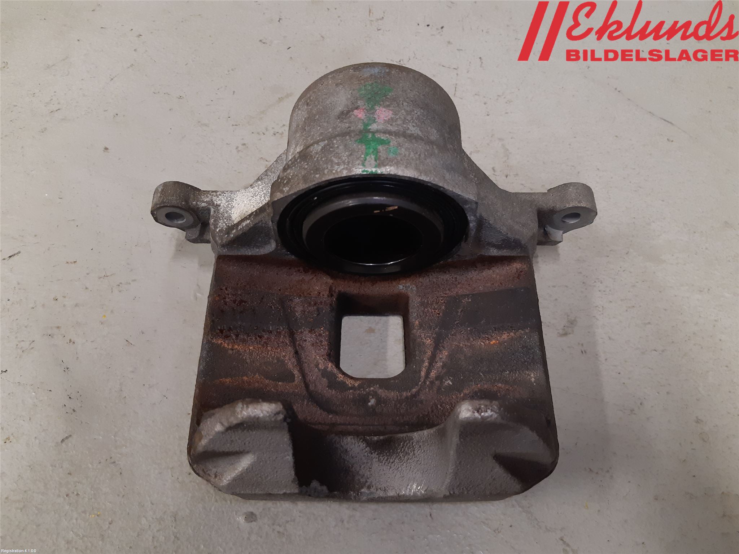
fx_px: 555
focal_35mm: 26
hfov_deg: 67.3
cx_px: 370
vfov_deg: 53.1
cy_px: 277
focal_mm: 3.93
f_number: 1.7
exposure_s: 1/50
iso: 160
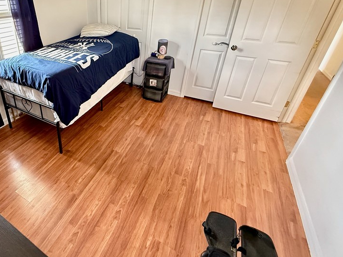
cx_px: 102
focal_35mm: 20
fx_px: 198
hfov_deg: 77.8
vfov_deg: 64.5
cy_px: 88
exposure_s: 1/60
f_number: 2.2
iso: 1000
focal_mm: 2.22
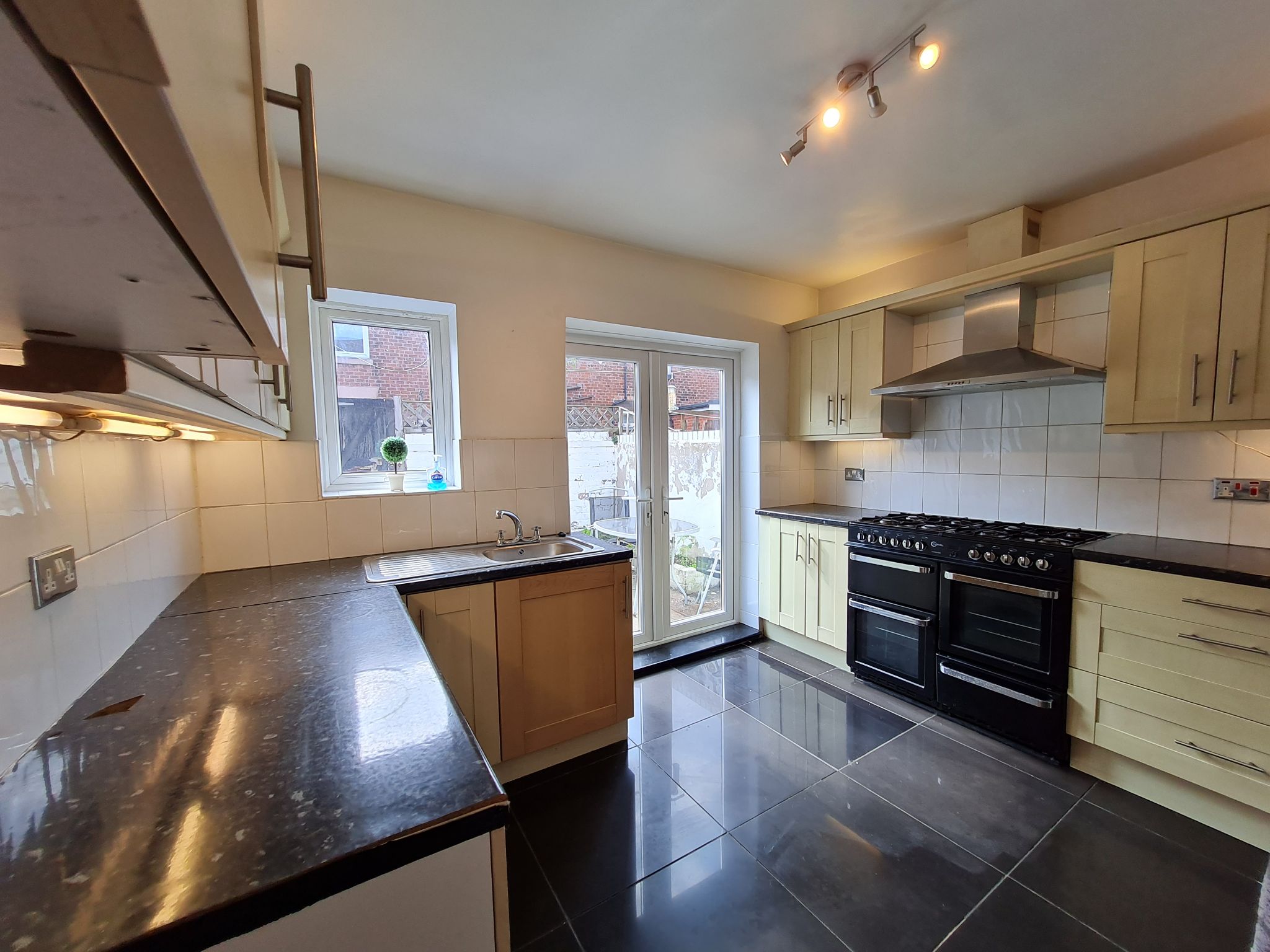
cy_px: 476
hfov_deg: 106.2
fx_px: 477
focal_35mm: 13
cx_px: 635
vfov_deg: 89.9
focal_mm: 1.74
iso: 50
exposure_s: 1/101
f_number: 2.2
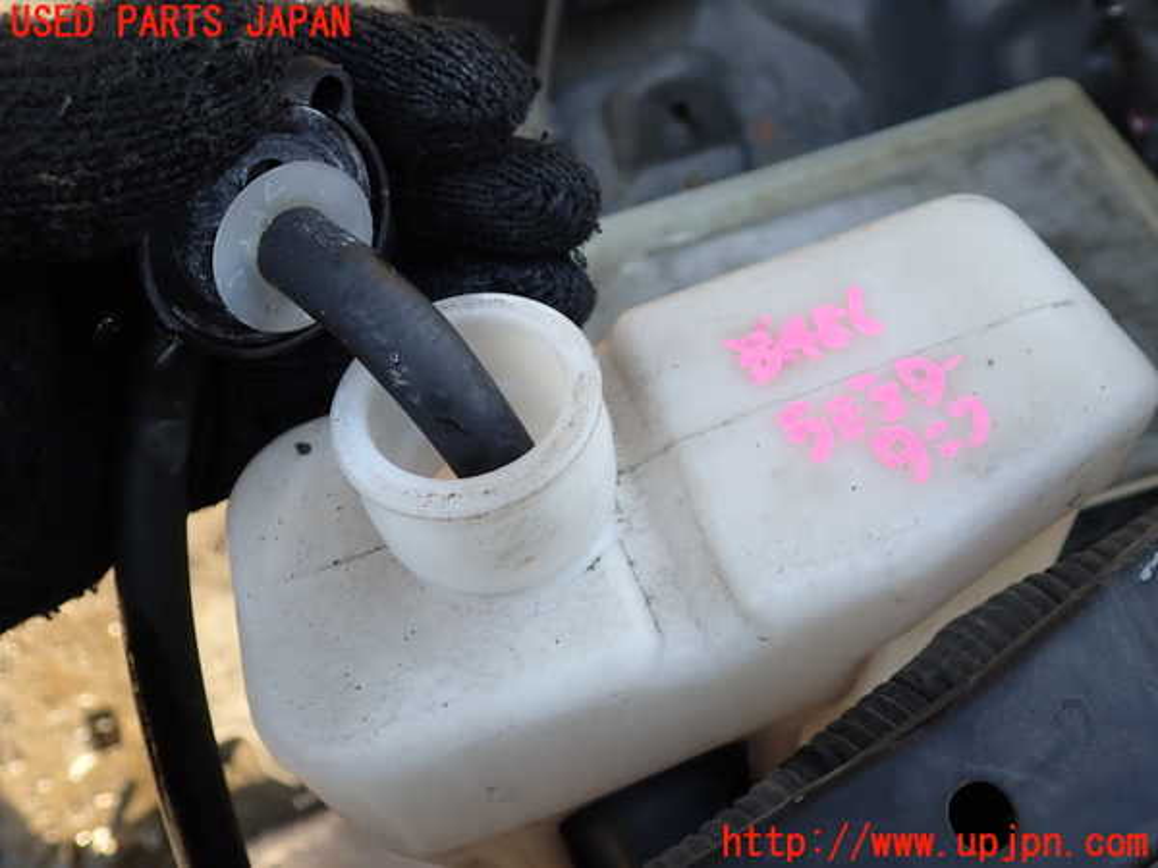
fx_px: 1004
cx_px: 579
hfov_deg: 60.0
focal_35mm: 30
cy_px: 434
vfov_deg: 46.8
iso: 100
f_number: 2.3
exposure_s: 1/100
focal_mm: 5.4
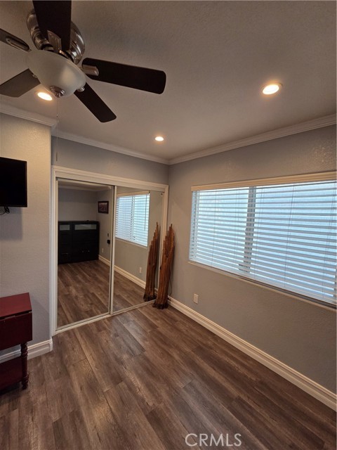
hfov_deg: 89.9
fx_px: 169
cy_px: 225
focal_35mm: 13
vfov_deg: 106.2
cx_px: 168
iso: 250
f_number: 2.2
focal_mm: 2.2
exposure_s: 1/120
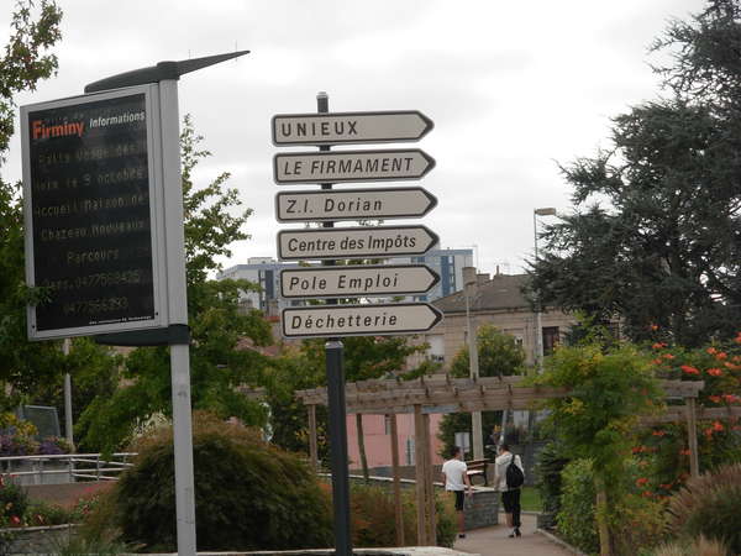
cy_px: 278
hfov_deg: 13.9
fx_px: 3040
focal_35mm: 142
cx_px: 370
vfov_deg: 10.4
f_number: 4.5
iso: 79
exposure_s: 1/395
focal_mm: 23.5
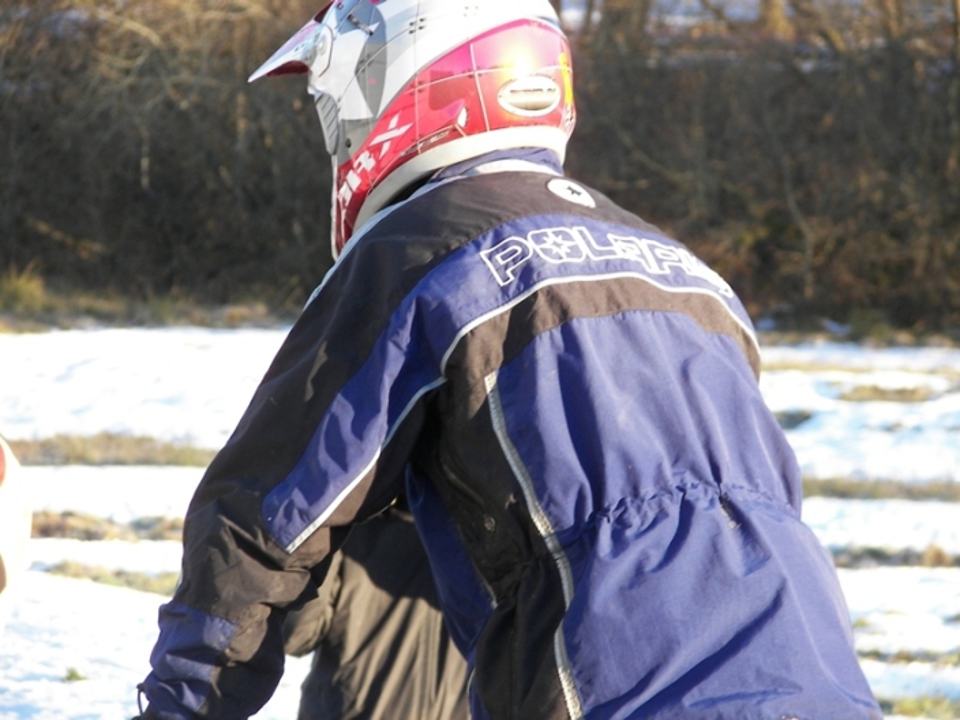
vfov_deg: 6.6
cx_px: 480
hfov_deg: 8.8
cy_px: 360
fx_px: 6212
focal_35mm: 224
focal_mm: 37.2
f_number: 3.6
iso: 50
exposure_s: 1/80
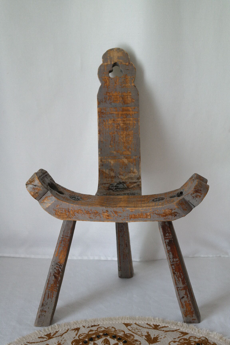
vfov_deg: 34.5
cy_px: 172
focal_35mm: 58
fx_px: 556
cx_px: 115
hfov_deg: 23.4
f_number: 5
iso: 800
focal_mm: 38
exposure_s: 1/60
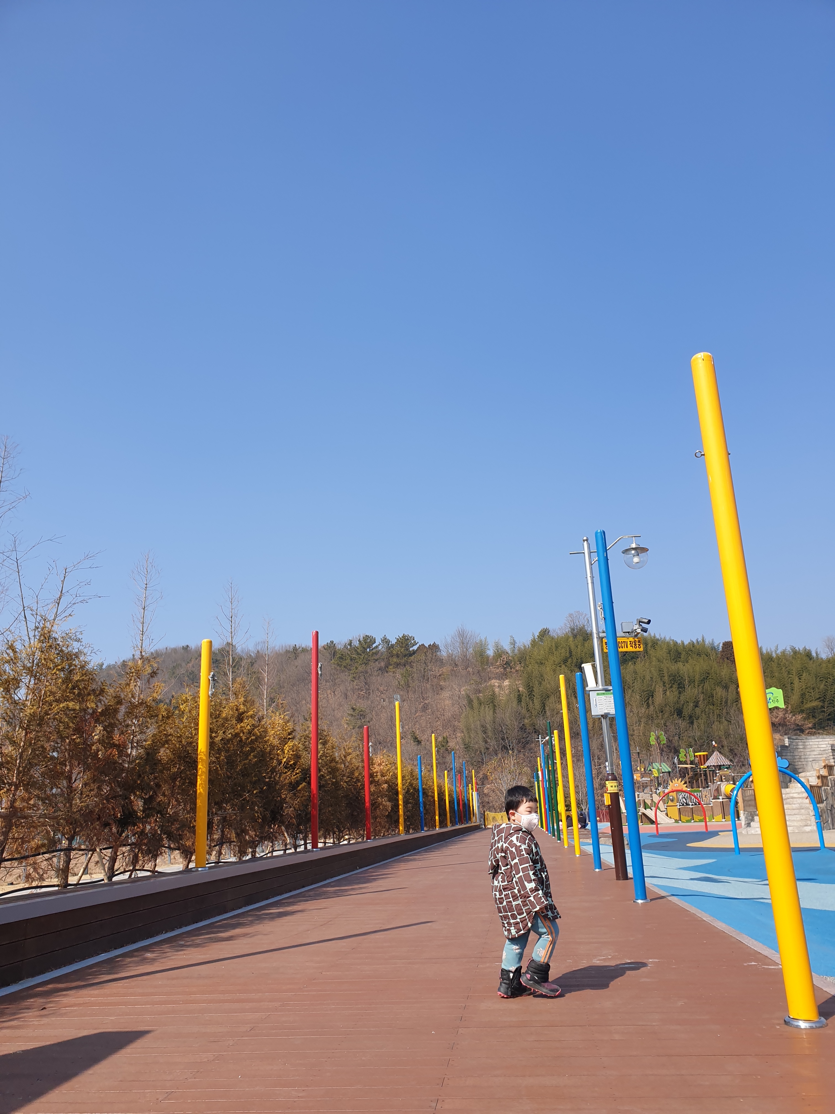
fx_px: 836
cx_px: 418
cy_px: 557
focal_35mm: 26
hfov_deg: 53.1
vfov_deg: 67.3
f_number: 2.4
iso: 50
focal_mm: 4.3
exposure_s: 1/1422
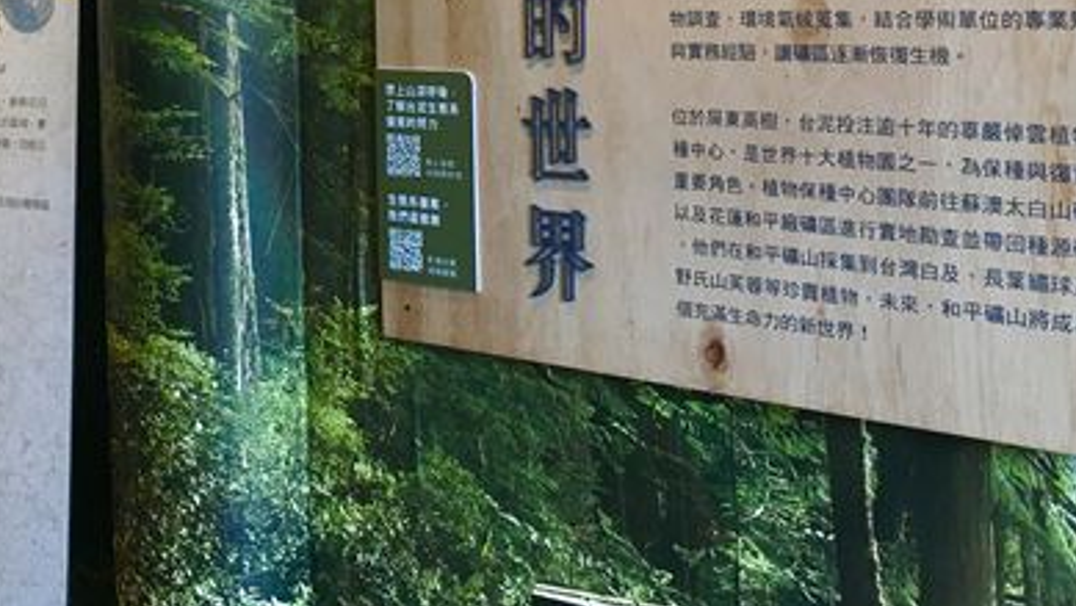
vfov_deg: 18.2
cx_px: 116
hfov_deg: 30.9
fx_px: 1855
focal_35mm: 65
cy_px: 44
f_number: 2.2
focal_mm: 4.15
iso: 25
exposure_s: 1/15
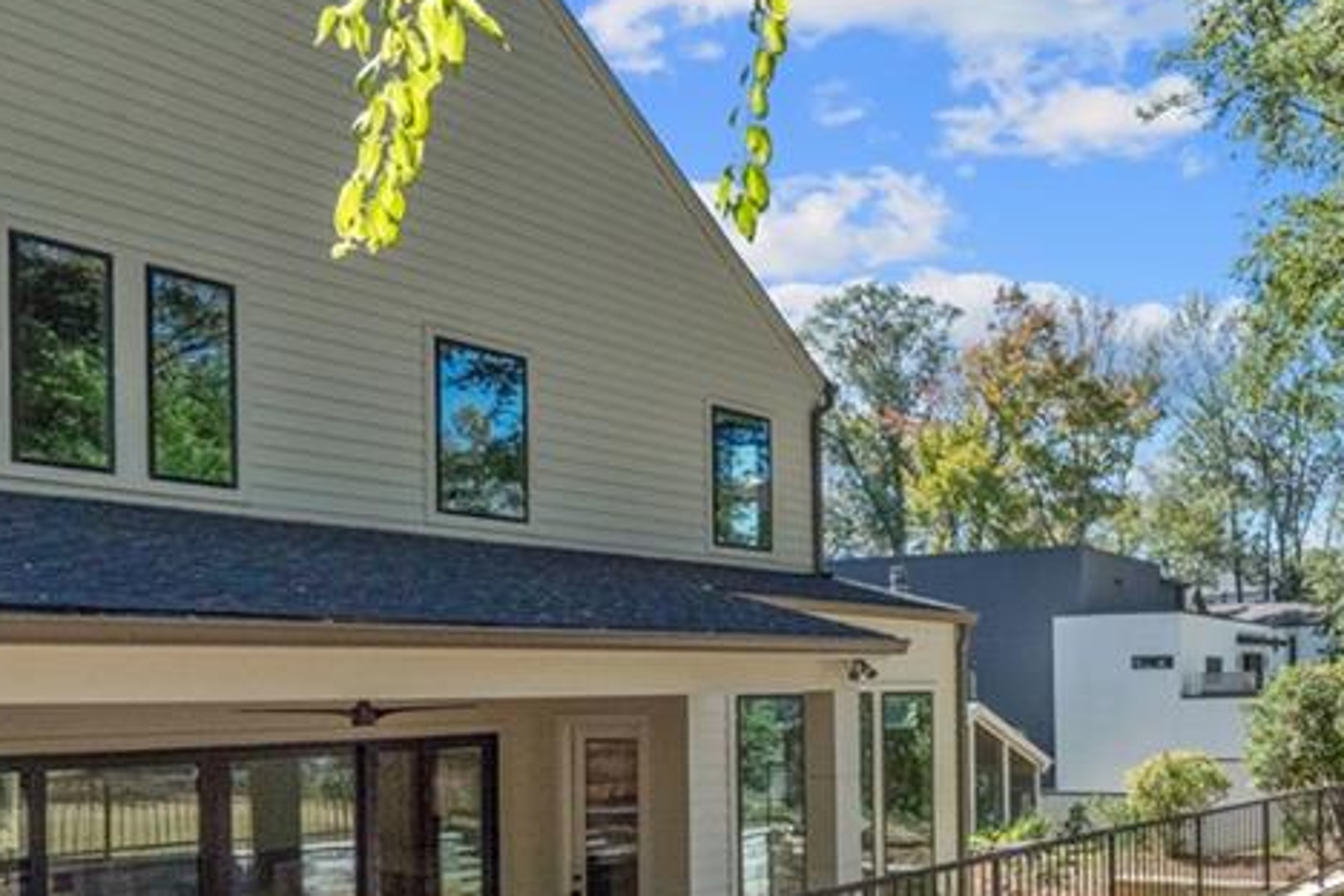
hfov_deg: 48.7
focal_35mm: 35
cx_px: 1206
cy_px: 801
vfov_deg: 35.7
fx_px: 1307
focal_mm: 16
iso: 1250
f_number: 13
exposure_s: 1/800
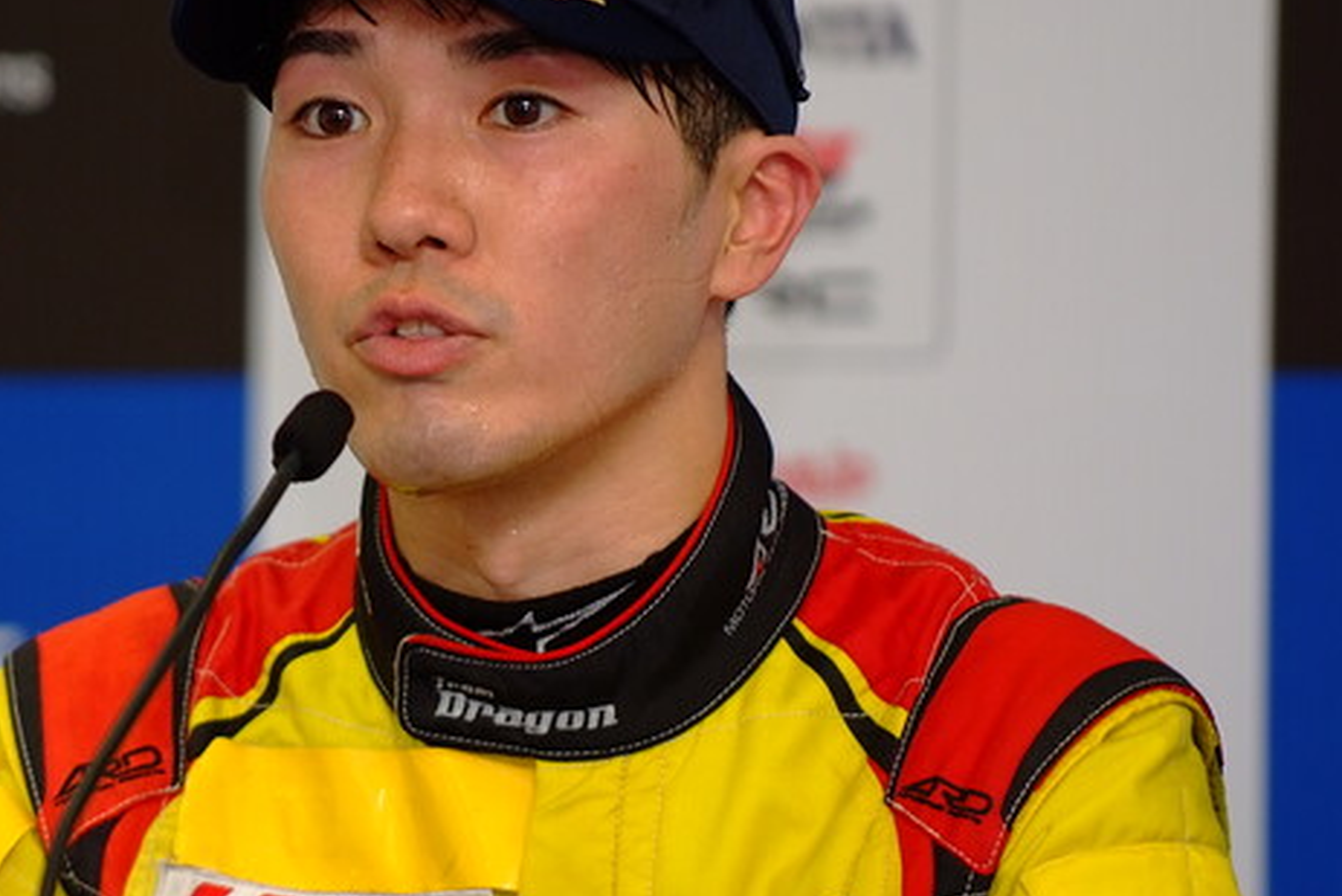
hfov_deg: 4.9
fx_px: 15661
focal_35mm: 420
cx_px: 420
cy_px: 441
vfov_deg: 3.3
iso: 400
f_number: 2.8
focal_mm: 180
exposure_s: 1/250
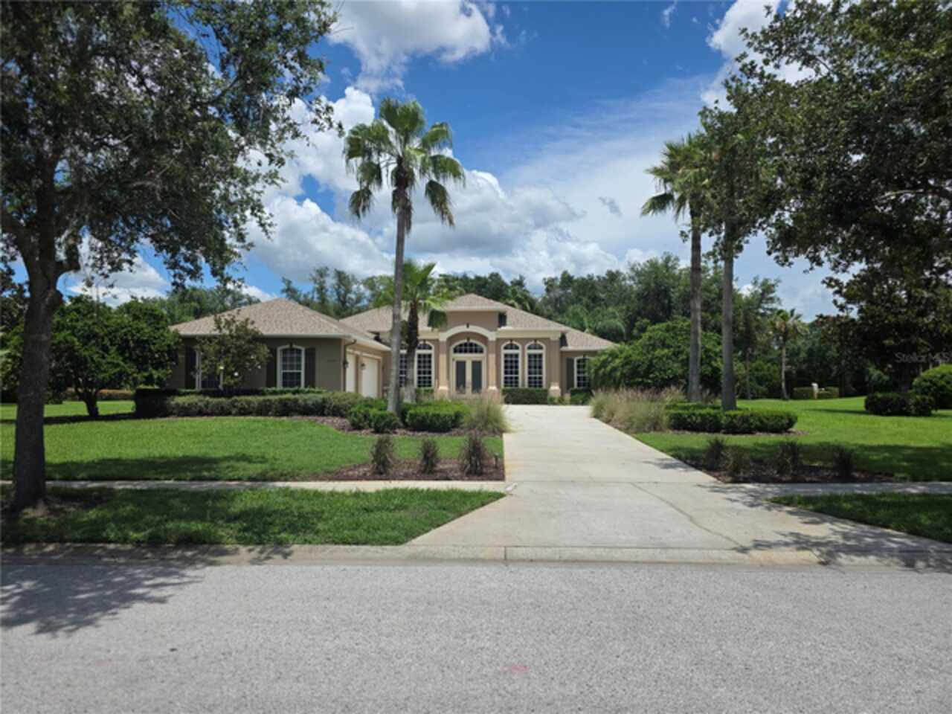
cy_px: 357
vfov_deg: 58.9
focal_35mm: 23
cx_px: 476
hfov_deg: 73.9
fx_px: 633
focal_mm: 6.3
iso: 80
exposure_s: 1/7944
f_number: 1.7
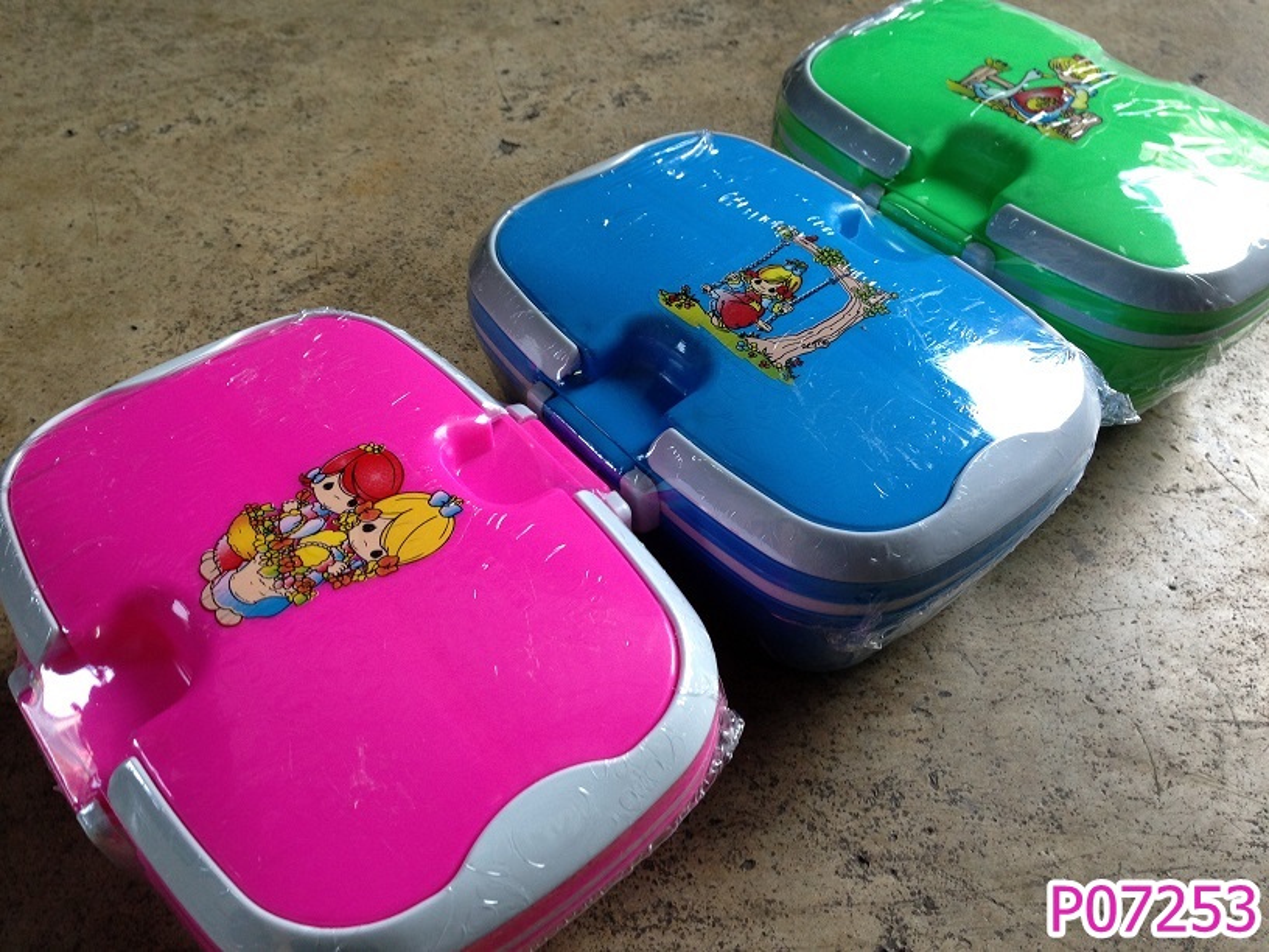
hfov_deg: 55.4
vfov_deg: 42.9
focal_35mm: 33
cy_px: 476
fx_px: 1210
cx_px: 634
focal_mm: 4.13
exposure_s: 1/40
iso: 64
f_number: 2.4
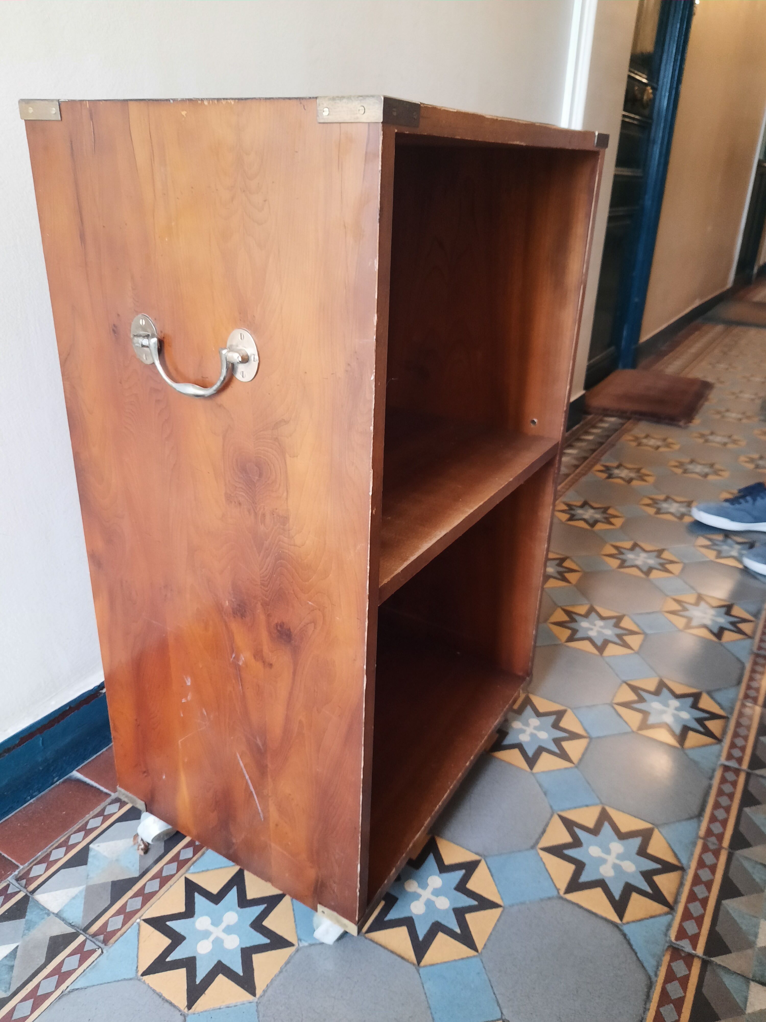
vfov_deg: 69.4
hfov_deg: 54.9
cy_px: 511
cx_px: 383
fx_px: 738
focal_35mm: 25
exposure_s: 1/33
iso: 400
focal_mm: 4.6
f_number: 2
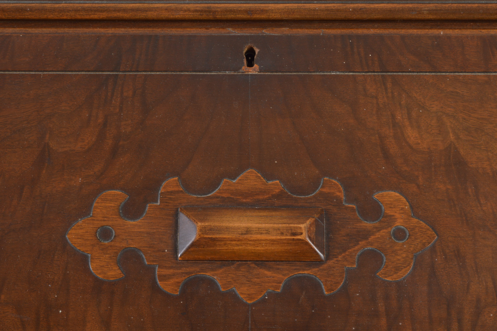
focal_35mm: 82
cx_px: 248
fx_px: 1138
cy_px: 166
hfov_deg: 24.6
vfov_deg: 16.5
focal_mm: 55
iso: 200
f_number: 18
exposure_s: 1/125
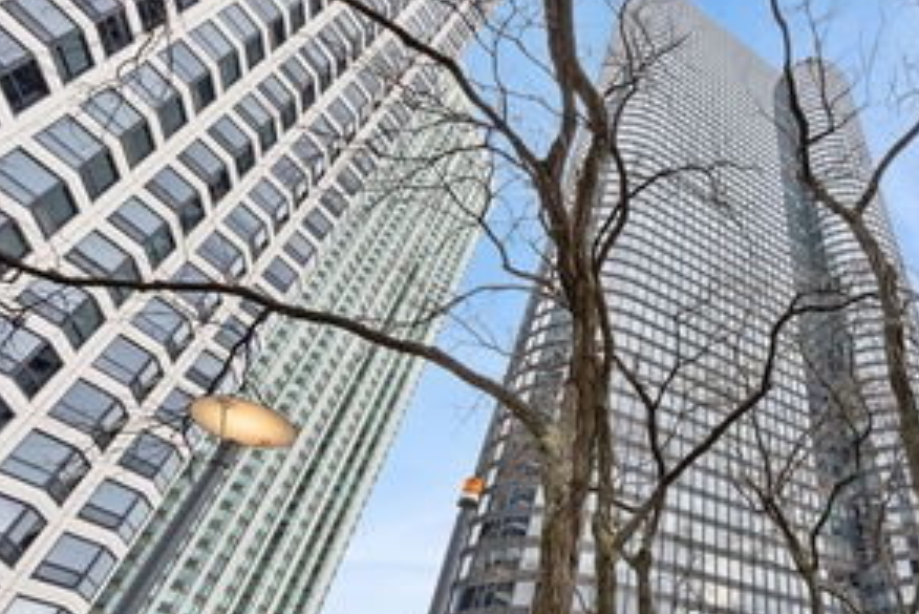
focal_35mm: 23
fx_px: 587
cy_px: 359
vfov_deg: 54.9
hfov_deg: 69.2
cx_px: 727
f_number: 11
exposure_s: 1/125
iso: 200
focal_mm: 14
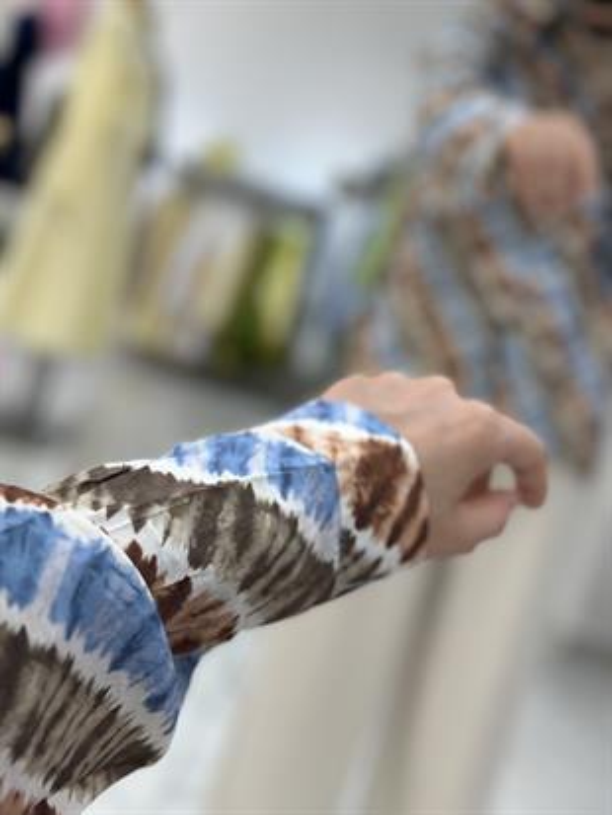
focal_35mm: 48
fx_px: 1131
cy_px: 408
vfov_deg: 39.6
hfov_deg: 30.3
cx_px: 306
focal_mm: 6.86
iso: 80
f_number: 1.78
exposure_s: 1/406
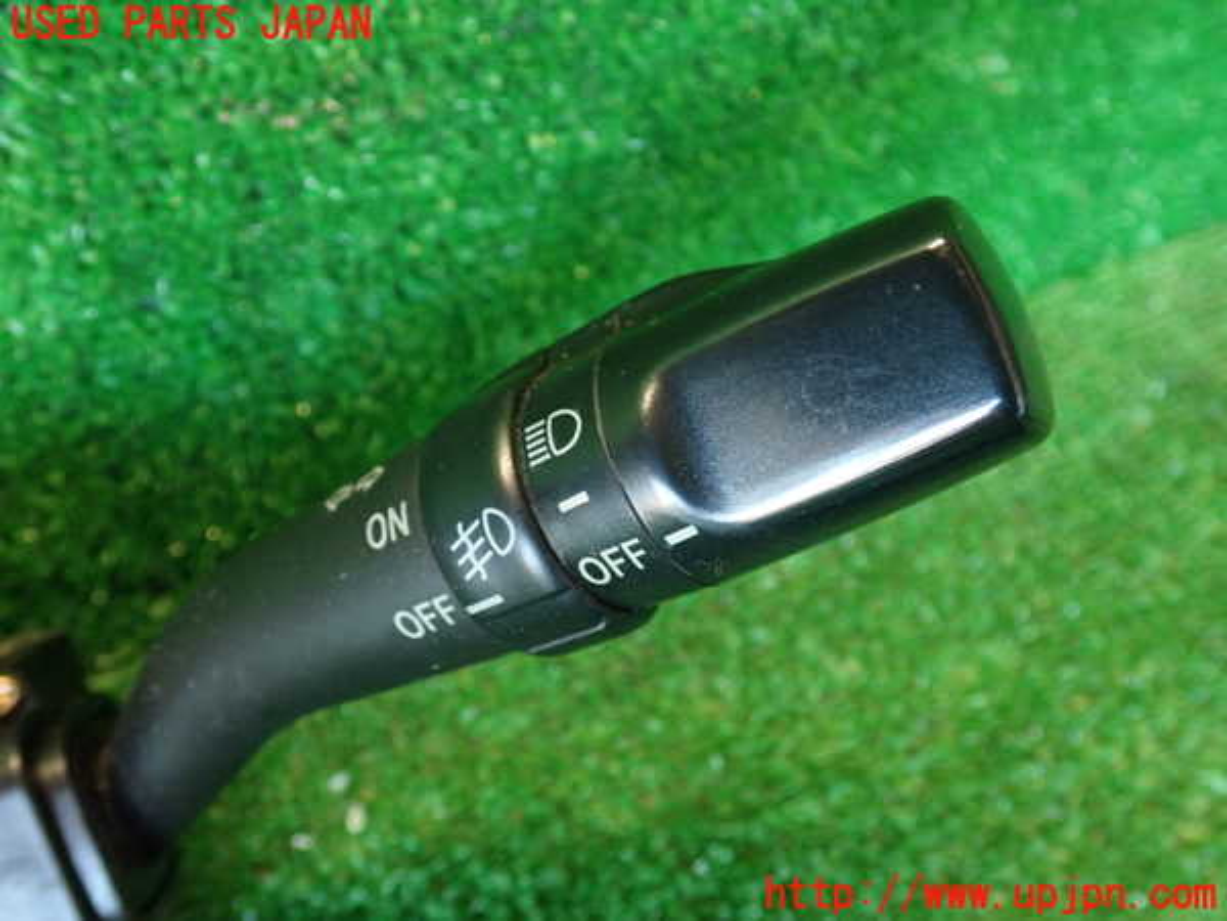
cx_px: 614
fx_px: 1134
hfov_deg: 56.8
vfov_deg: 44.2
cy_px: 460
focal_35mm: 32
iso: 320
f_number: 2.4
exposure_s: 1/30
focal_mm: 5.79
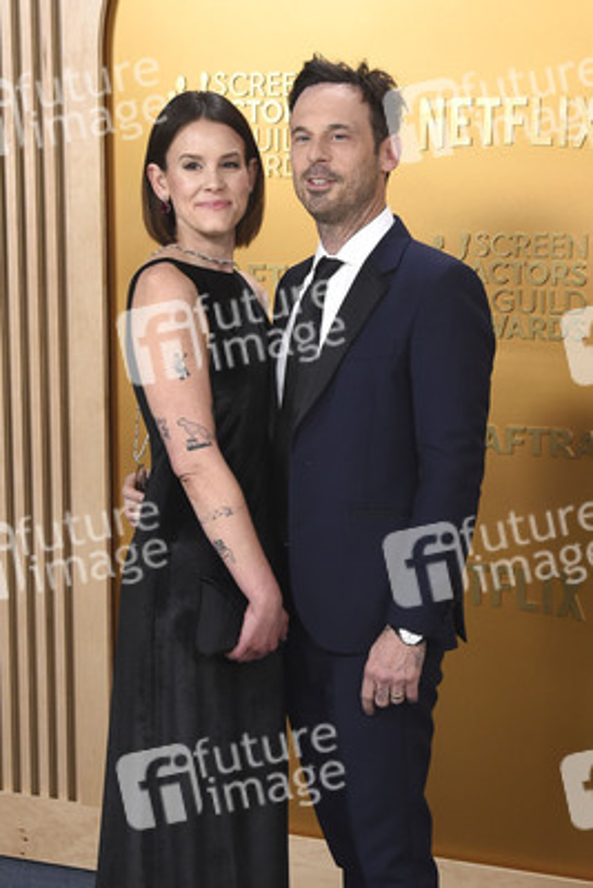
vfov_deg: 39.6
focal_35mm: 50
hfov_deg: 27.0
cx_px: 296
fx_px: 1234
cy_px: 444
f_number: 5
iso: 2500
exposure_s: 1/250
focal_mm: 50
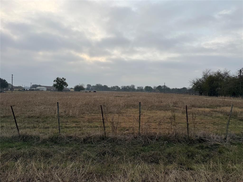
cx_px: 122
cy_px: 91
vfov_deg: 56.8
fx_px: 168
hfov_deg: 71.6
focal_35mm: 24
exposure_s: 1/387
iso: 80
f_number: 1.78
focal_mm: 6.76
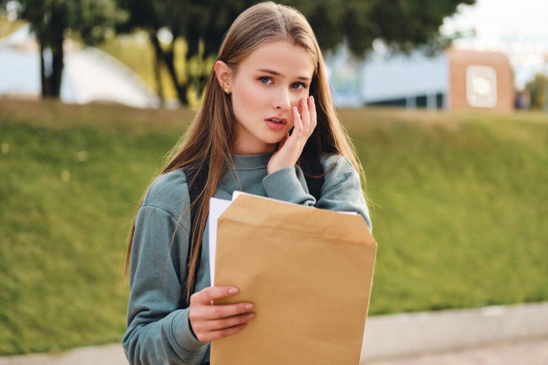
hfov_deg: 27.0
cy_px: 182
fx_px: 1142
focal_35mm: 75
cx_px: 274
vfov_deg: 18.2
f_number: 2.2
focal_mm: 50
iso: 200
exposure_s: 1/250
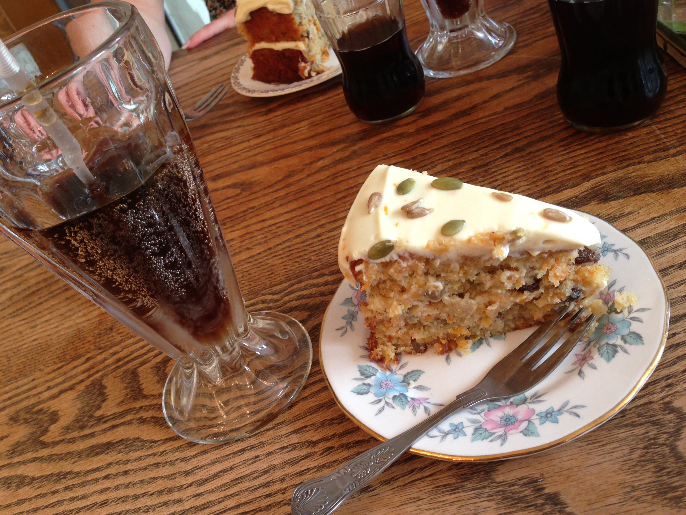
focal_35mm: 33
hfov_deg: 55.4
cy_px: 258
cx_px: 343
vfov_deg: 42.9
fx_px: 654
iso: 80
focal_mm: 4.13
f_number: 2.4
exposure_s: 1/20
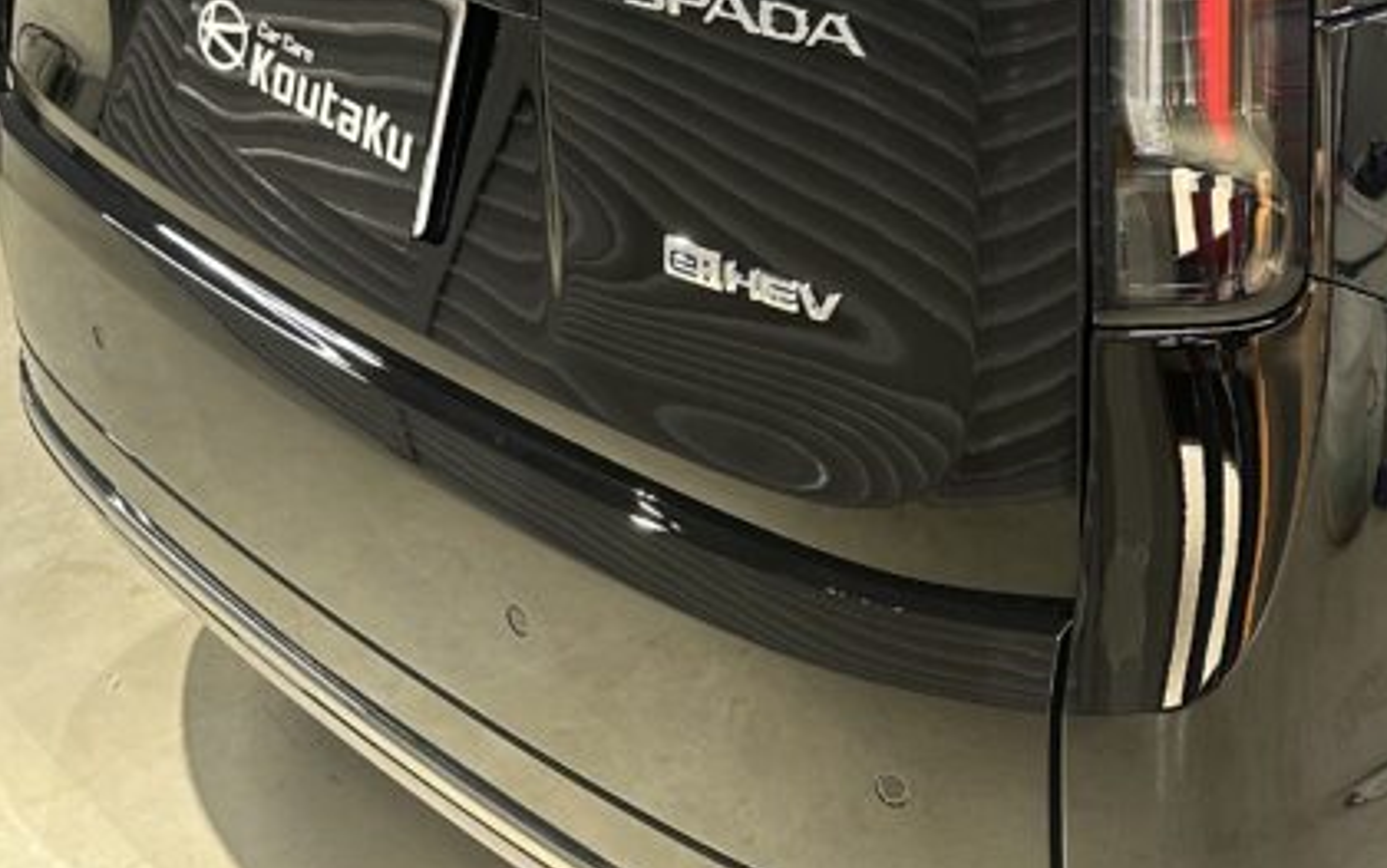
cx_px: 1314
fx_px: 2345
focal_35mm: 62
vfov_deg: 19.5
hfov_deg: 31.0
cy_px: -228
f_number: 1.78
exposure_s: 1/60
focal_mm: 6.86
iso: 200
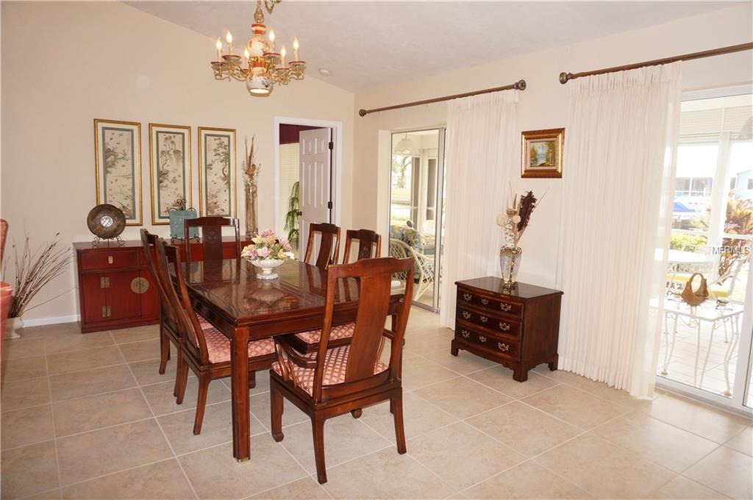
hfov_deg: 73.8
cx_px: 376
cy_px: 250
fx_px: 501
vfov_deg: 53.0
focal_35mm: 24
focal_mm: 16
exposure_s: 1/160
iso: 400
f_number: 4
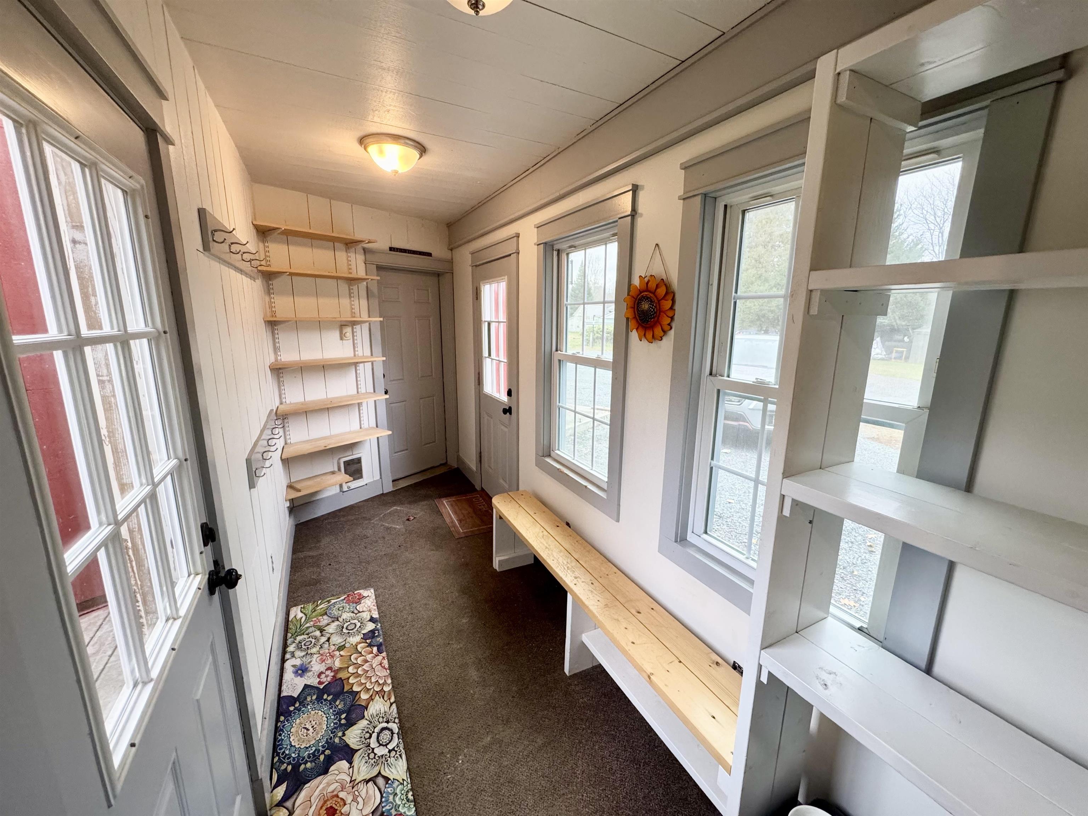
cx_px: 544
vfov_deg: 85.7
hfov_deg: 102.1
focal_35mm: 14
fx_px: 440
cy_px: 408
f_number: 2.2
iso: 250
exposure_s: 1/120
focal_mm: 2.22
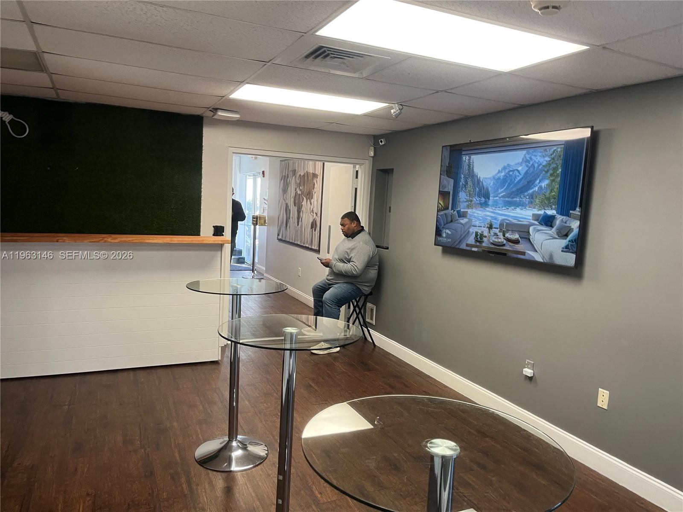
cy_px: 256
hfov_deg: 67.3
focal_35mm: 26
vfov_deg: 53.1
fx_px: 513
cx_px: 342
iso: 100
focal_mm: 5.1
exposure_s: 1/60
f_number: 1.6
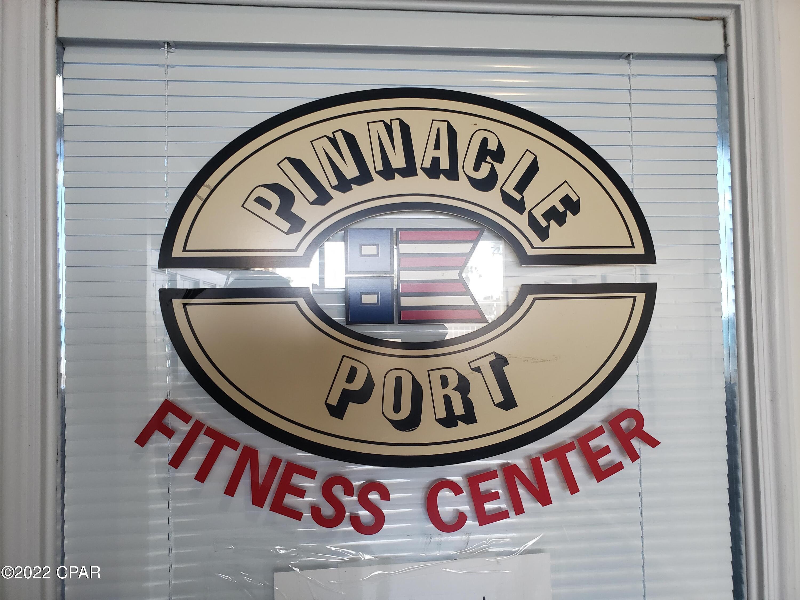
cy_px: 300
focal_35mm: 26
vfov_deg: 53.1
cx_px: 400
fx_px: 601
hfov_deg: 67.3
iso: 320
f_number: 2.4
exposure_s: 1/60
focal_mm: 4.3
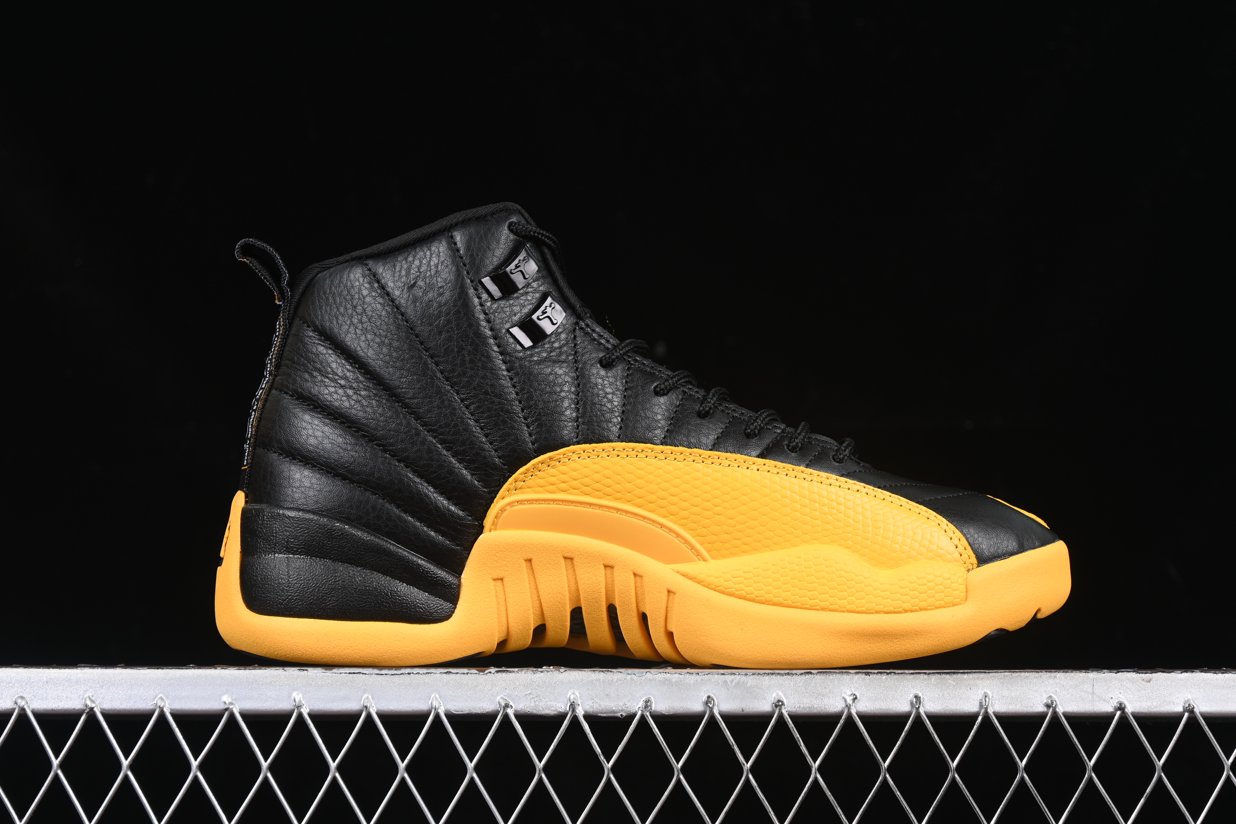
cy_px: 412
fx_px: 2575
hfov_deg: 27.0
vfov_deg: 18.2
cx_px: 618
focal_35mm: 75
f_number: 6.3
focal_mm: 50
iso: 160
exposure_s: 1/60
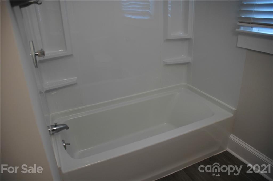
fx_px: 227
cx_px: 136
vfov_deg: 43.5
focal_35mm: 30
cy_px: 90
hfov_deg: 62.0
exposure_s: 1/25
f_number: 3.8
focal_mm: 20
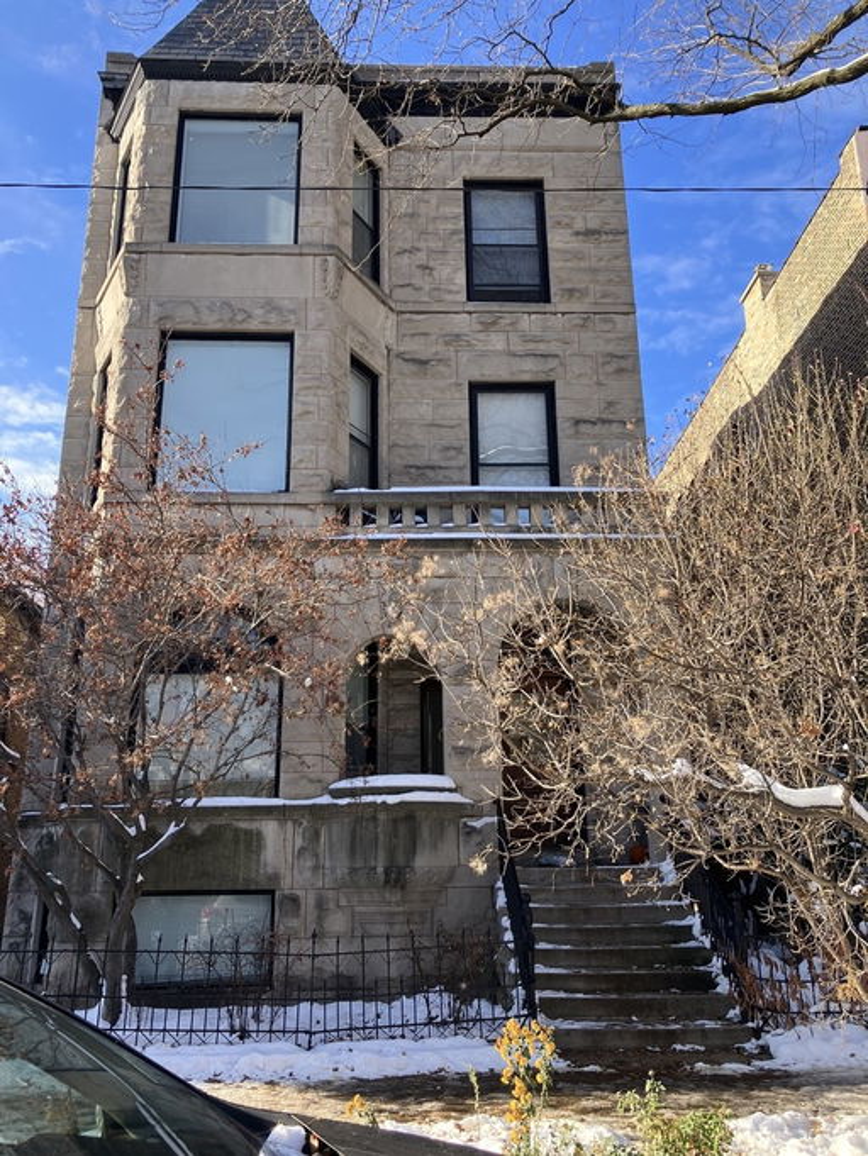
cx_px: 434
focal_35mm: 28
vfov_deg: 63.4
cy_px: 578
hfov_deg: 49.8
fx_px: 936
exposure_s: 1/486
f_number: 1.8
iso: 32
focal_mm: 3.99
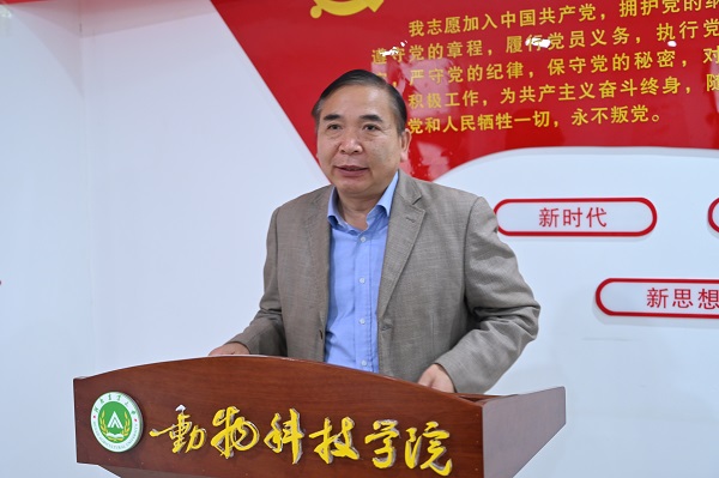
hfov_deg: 40.4
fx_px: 978
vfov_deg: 27.5
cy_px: 239
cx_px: 360
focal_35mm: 49
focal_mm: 49
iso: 1600
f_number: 4
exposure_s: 1/30
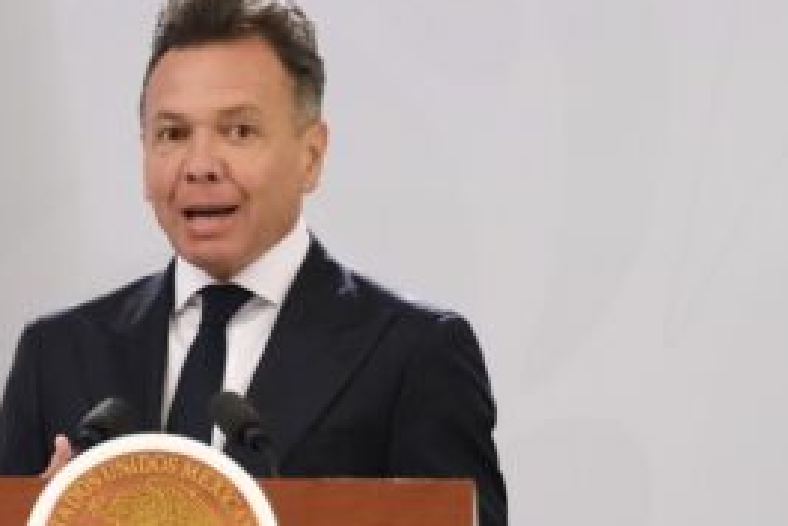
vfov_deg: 2.7
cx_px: -217
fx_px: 10972
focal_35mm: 501
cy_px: 371
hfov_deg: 4.1
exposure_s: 1/400
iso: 2500
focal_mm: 115
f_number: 2.8
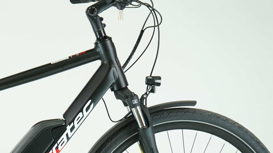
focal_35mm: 119
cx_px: 8
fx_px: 861
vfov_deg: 10.1
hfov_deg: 17.6
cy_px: 144
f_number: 5.6
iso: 1600
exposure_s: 1/200
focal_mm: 52
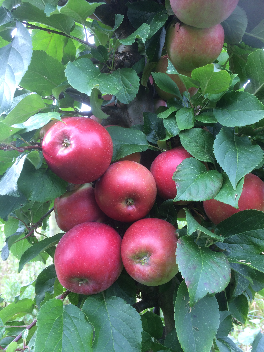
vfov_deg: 61.7
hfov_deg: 48.2
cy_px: 176
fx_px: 295
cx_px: 132
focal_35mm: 29
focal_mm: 4.15
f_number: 2.2
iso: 50
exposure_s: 1/100
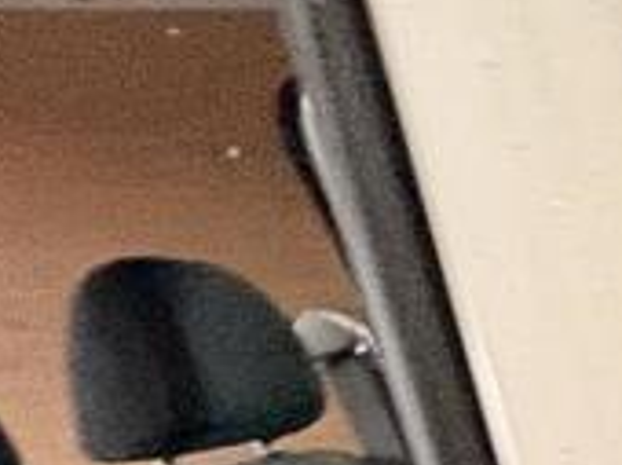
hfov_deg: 15.7
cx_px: 1438
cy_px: 908
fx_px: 1328
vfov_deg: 15.9
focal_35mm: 74
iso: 800
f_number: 2.2
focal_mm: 2.22
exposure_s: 1/50
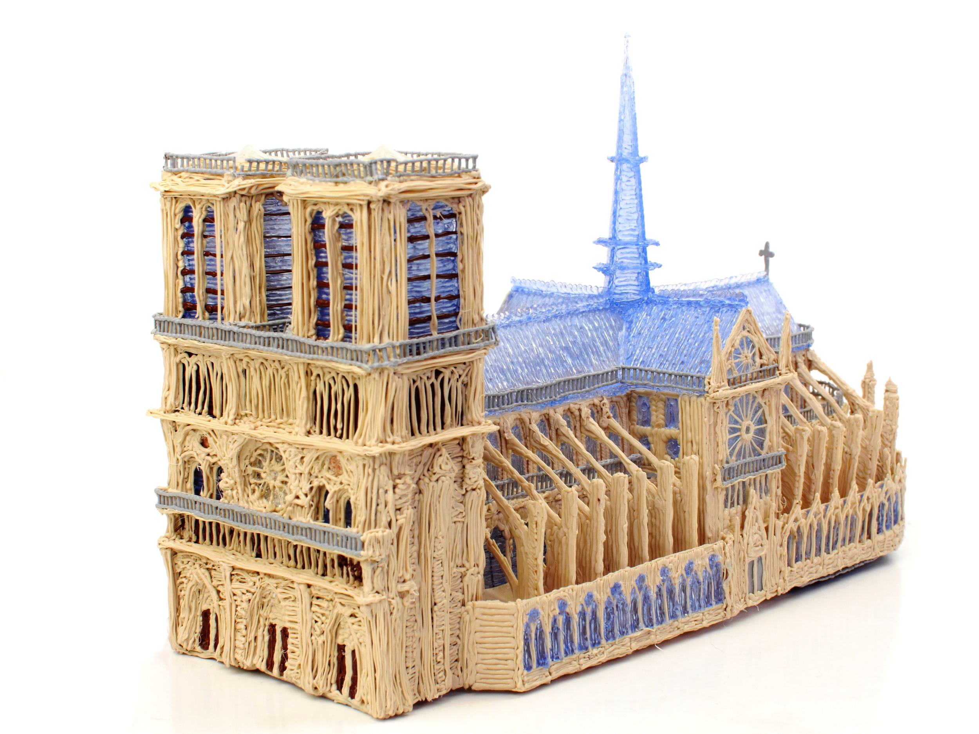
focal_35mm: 60
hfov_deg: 32.2
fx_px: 1697
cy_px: 367
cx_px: 490
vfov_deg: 24.4
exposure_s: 1/60
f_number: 9
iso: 800
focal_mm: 30
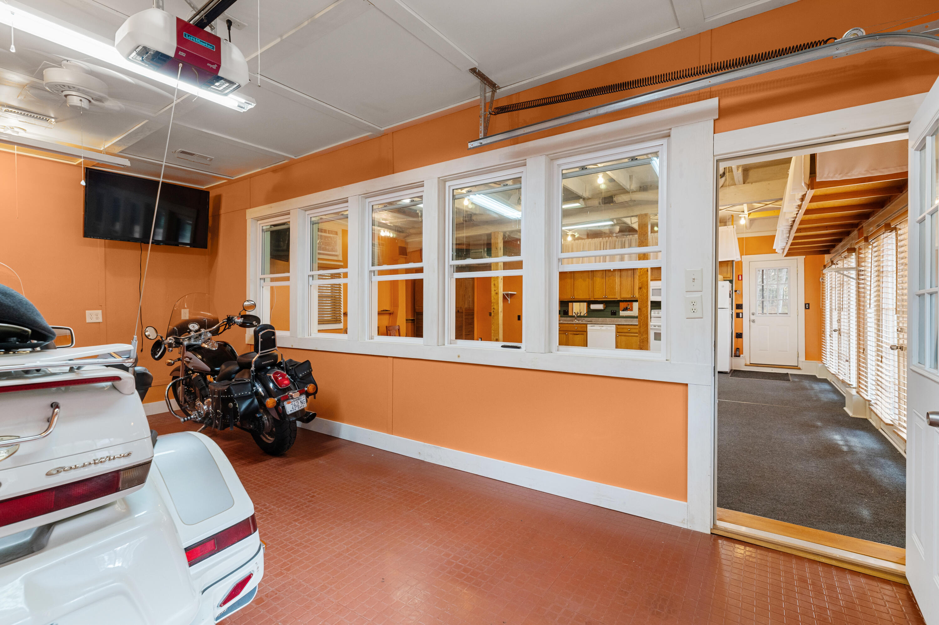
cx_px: 470
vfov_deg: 73.7
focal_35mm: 16
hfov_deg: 96.8
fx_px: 417
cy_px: 312
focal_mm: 16
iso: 800
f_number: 7.1
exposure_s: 1/25
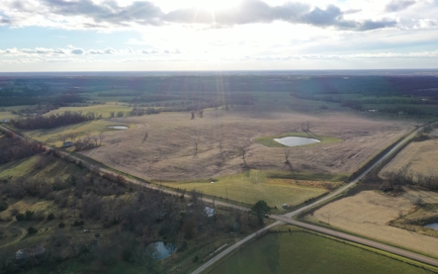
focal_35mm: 29
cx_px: 219
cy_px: 139
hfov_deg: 64.6
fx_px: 346
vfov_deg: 43.2
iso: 100
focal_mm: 10.26
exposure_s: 1/500
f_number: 5.6
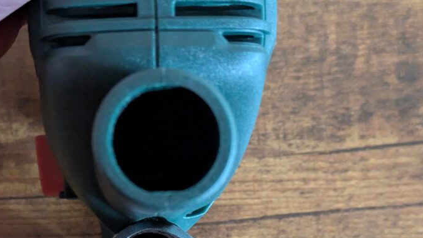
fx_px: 942
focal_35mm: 84
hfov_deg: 25.2
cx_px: 153
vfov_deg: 14.3
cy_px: 210
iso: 539
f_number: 1.89
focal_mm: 5.43
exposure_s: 1/20
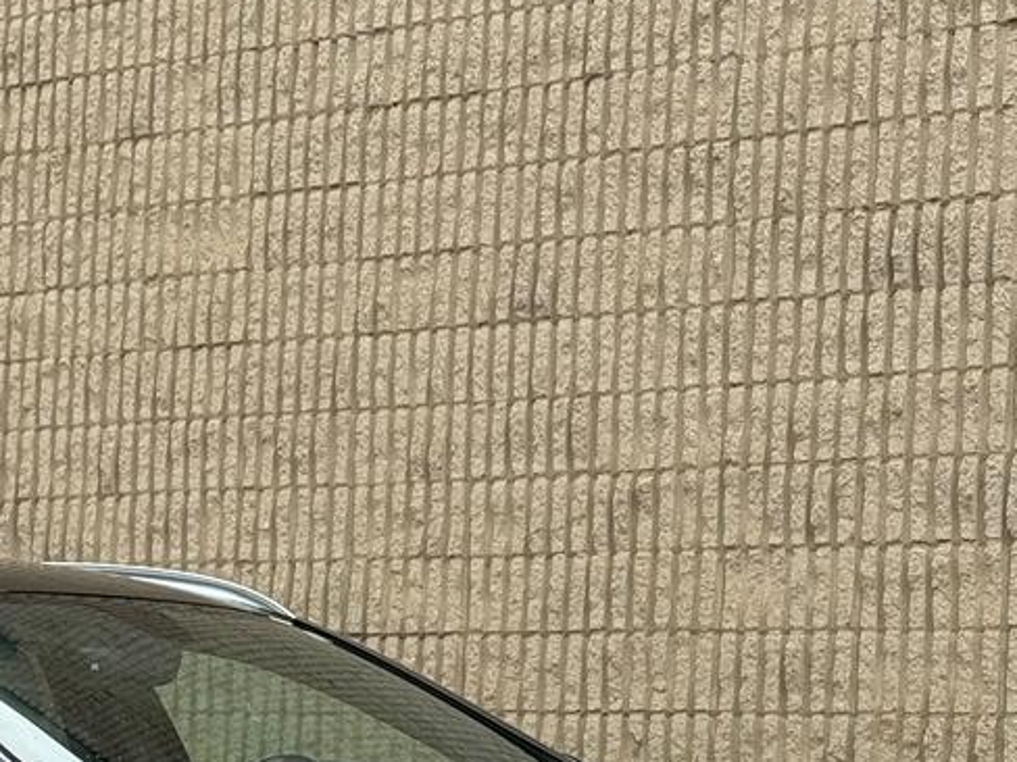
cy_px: 739
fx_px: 3702
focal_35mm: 126
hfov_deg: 15.5
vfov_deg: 11.7
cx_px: 150
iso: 80
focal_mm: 6.76
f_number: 1.78
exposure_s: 1/1116
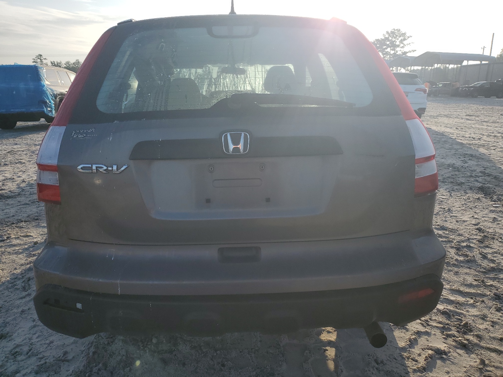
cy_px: 188
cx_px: 252
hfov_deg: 67.3
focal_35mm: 26
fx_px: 378
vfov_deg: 53.1
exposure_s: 1/3333
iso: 50
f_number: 1.5
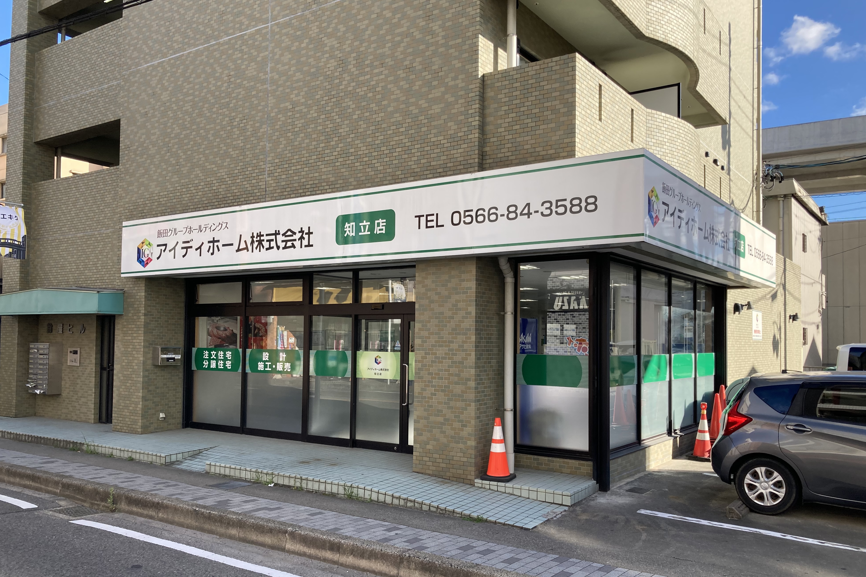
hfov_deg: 61.9
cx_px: 431
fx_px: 722
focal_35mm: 30
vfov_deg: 43.6
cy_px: 313
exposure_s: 1/545
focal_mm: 3.99
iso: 20
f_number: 1.8
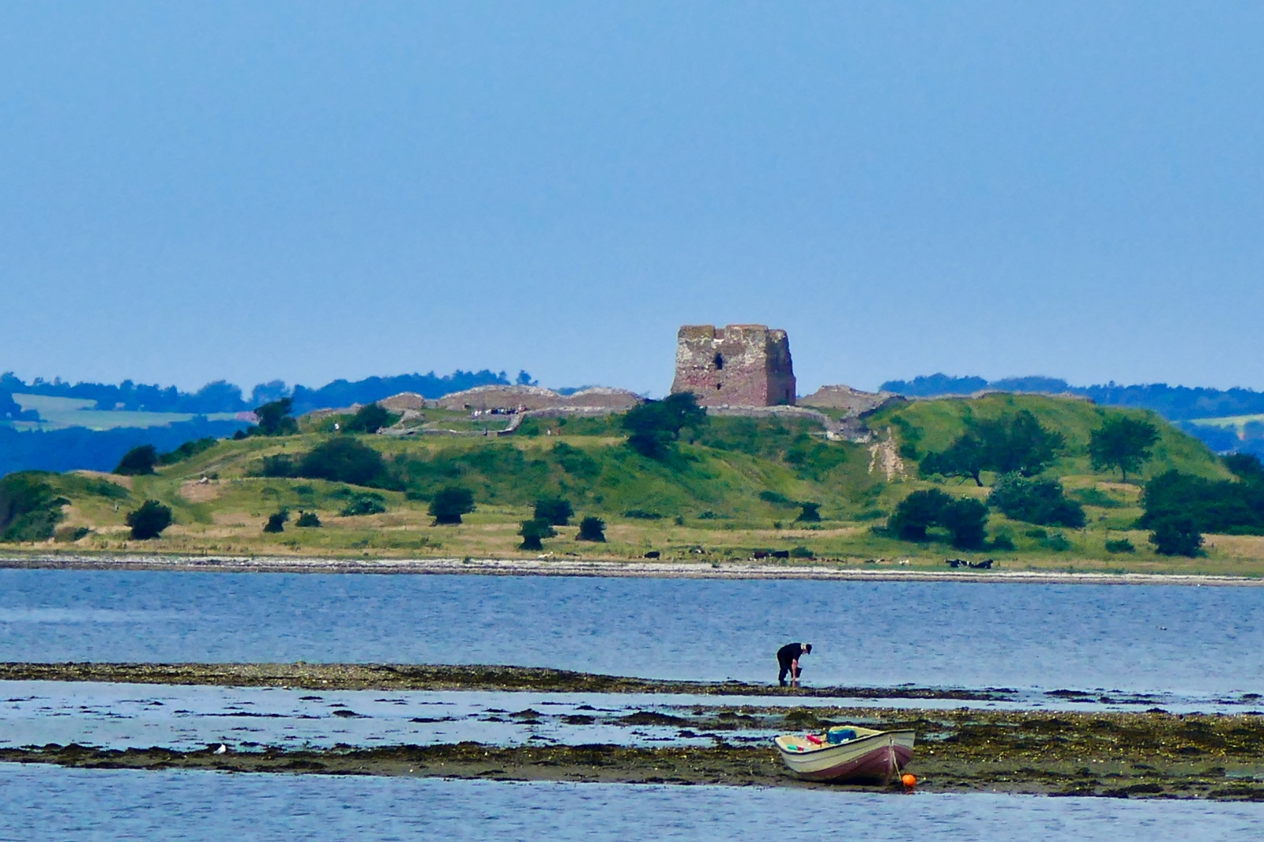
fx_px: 24641
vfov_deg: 2.0
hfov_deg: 2.9
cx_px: 632
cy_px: 421
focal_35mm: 702
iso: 125
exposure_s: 1/640
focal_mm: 91
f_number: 7.1
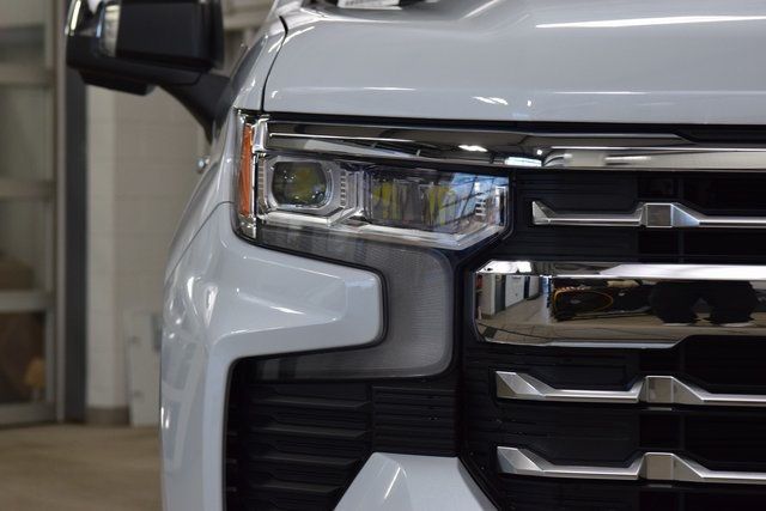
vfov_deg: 13.0
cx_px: 383
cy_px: 256
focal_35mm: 105
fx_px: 2235
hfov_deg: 19.5
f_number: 6.3
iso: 1600
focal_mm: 70
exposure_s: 1/125
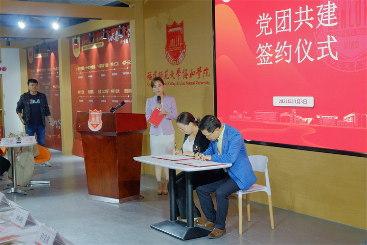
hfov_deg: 37.5
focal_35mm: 53
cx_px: 184
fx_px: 540
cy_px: 122
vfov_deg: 25.5
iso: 800
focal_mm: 35.5
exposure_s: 1/12
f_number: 5
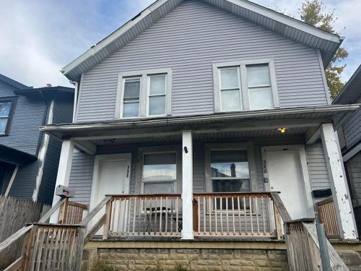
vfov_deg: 53.1
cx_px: 180
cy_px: 136
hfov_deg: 67.3
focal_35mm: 26
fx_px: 271
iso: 50
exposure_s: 1/1645
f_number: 1.5
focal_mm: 5.7
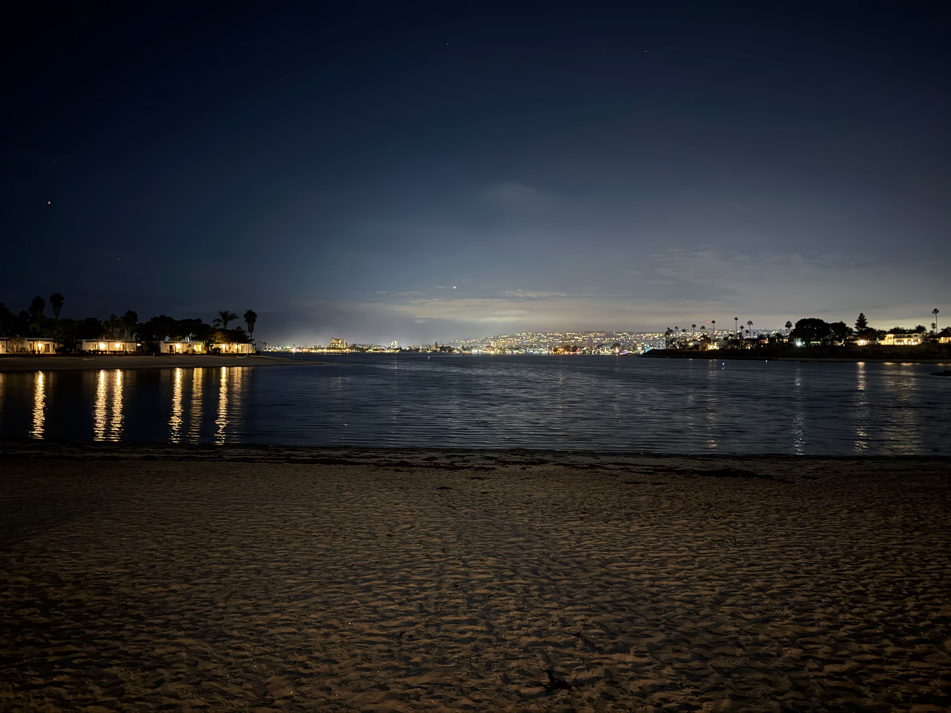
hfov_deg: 71.6
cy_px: 356
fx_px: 659
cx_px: 476
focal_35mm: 24
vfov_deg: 56.8
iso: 2000
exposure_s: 1/5
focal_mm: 6.76
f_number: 1.78
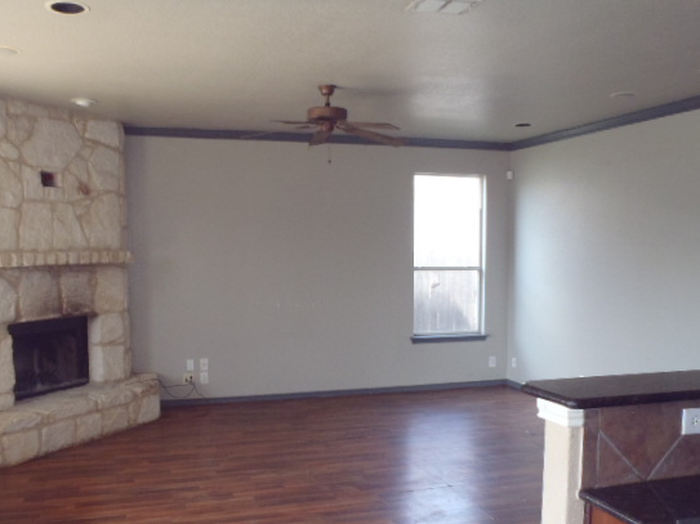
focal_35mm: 33
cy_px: 304
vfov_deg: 42.8
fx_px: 667
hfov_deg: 55.3
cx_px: 316
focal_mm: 5
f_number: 3.9
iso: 250
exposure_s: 1/50
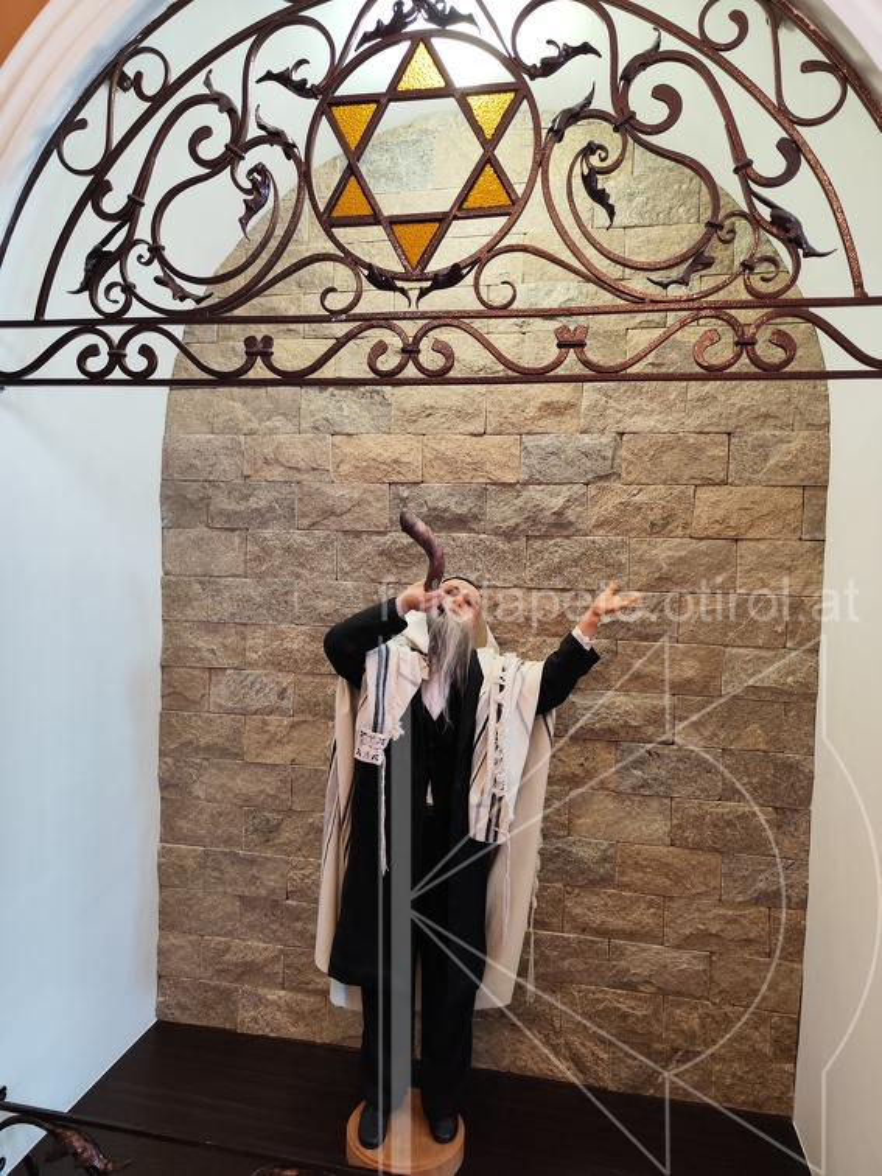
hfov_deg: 58.9
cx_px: 441
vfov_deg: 73.9
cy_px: 588
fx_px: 781
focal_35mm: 23
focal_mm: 6.19
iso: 320
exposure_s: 1/50
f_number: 1.65
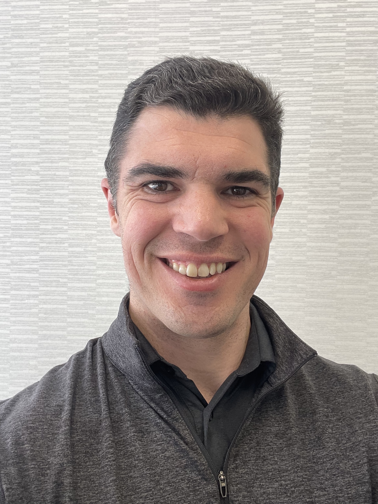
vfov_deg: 60.0
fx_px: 437
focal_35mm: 30
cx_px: 189
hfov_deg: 46.8
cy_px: 252
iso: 80
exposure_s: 1/120
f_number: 2.2
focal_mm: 2.71
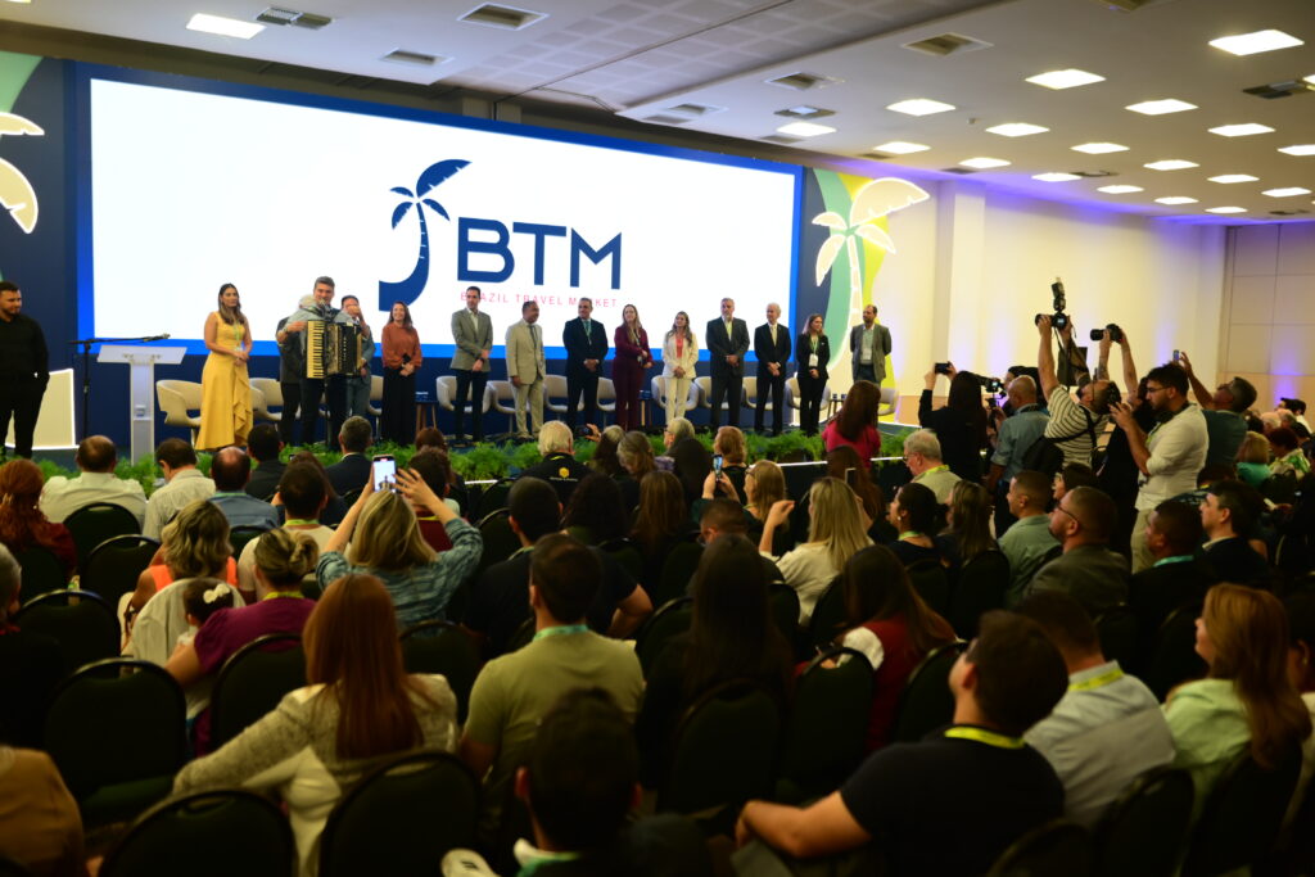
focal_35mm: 29
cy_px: 438
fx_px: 1059
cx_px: 658
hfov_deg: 63.7
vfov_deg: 45.0
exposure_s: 1/100
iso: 640
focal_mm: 29
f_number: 2.8
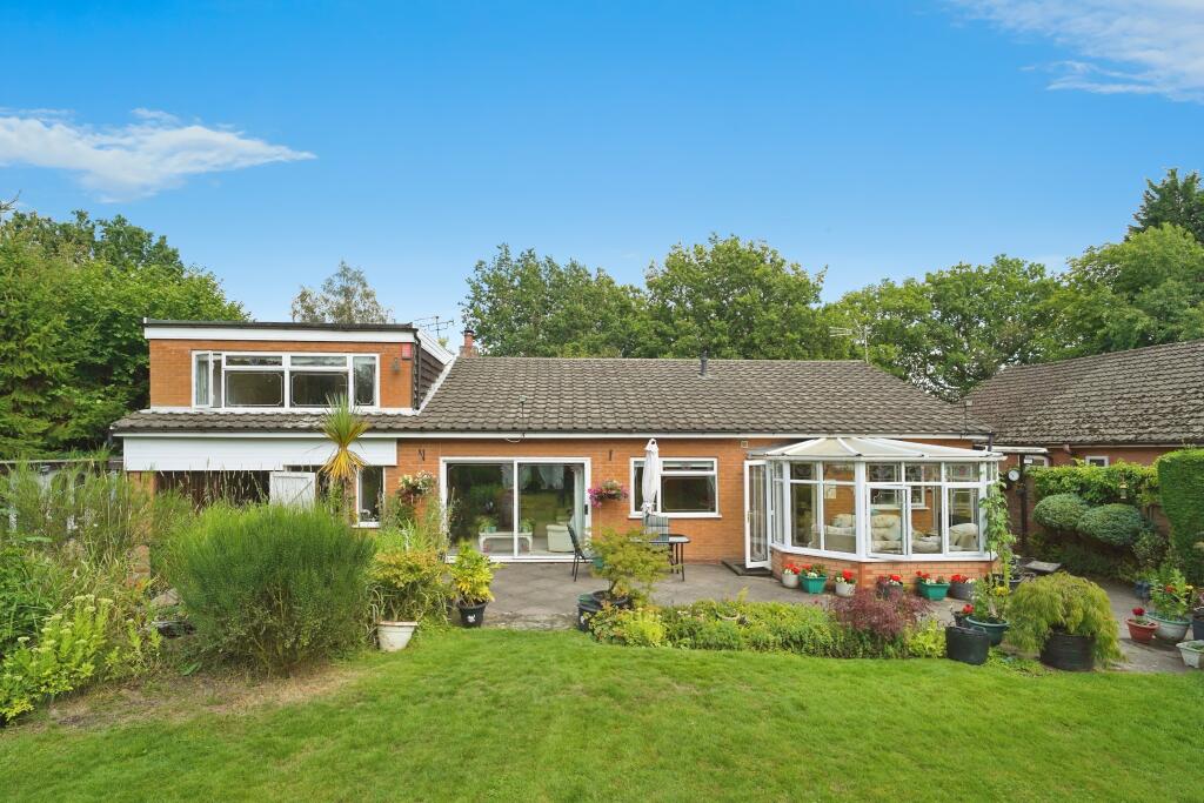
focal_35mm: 16
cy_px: 402
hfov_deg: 96.7
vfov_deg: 73.8
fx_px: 535
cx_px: 602
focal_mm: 16
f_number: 7.1
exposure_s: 1/400
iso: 200
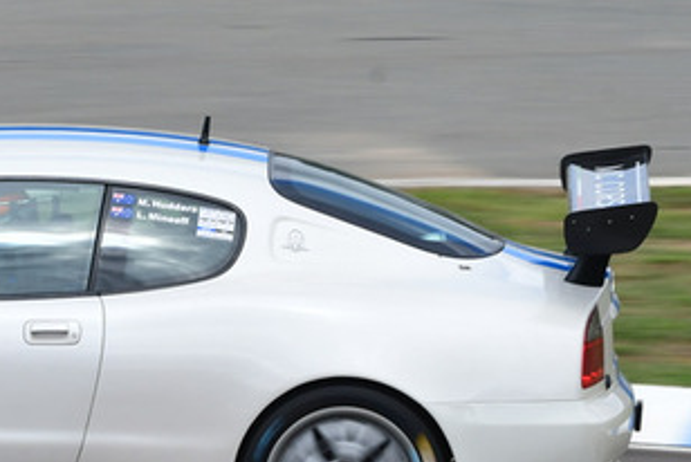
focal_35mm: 856
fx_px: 16446
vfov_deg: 1.6
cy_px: 110
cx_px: -90
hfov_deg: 2.4
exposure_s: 1/250
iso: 250
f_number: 11
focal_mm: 220
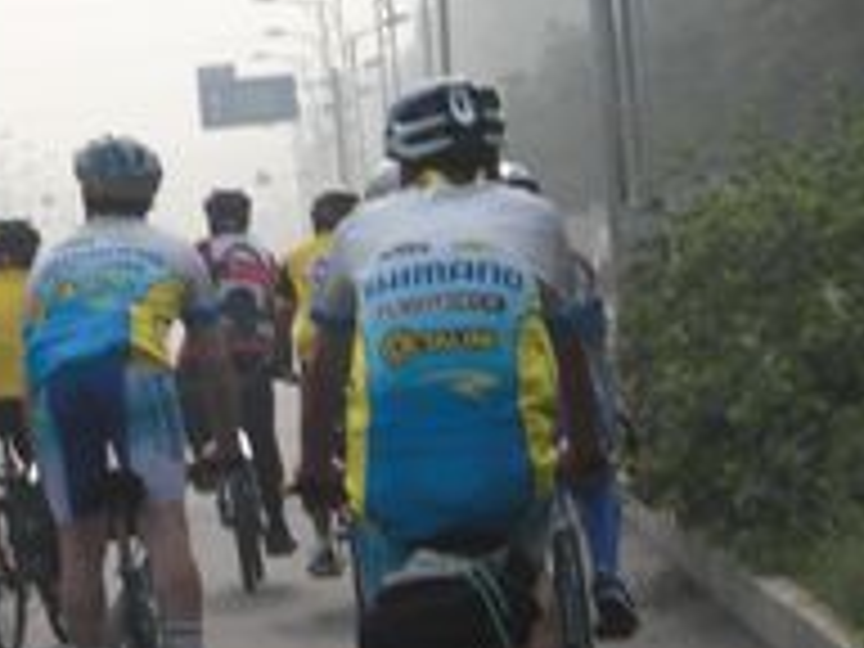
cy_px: 335
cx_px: 266
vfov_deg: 5.3
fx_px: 7014
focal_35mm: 281
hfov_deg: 7.0
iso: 50
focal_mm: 18.9
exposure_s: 1/250
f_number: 5.3
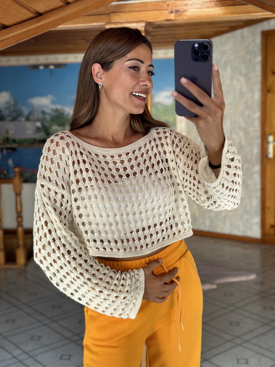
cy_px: 184
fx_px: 508
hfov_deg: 30.3
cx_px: 138
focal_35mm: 48
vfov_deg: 39.7
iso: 125
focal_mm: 6.86
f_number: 1.78
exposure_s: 1/121
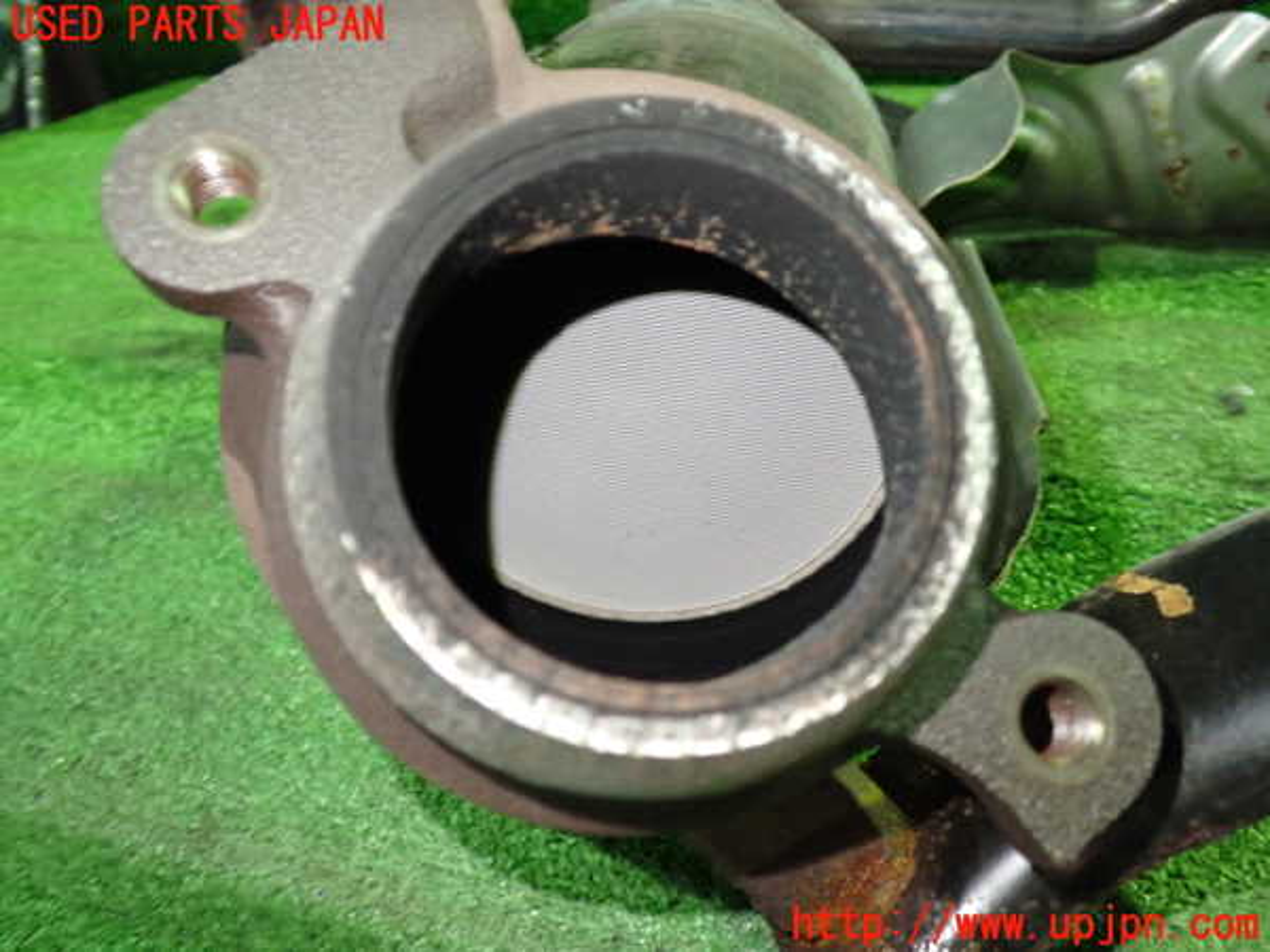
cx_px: 635
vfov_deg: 46.8
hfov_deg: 60.0
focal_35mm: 30
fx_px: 1101
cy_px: 476
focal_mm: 5.4
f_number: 2.3
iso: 640
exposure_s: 1/30
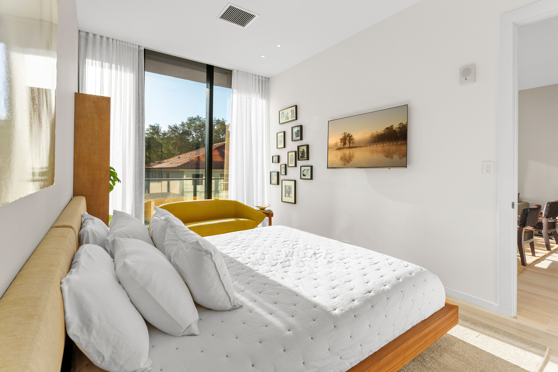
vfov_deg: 70.4
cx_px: 293
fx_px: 263
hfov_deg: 93.2
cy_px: 175
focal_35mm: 17
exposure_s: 1/50
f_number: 8
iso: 400
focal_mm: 16
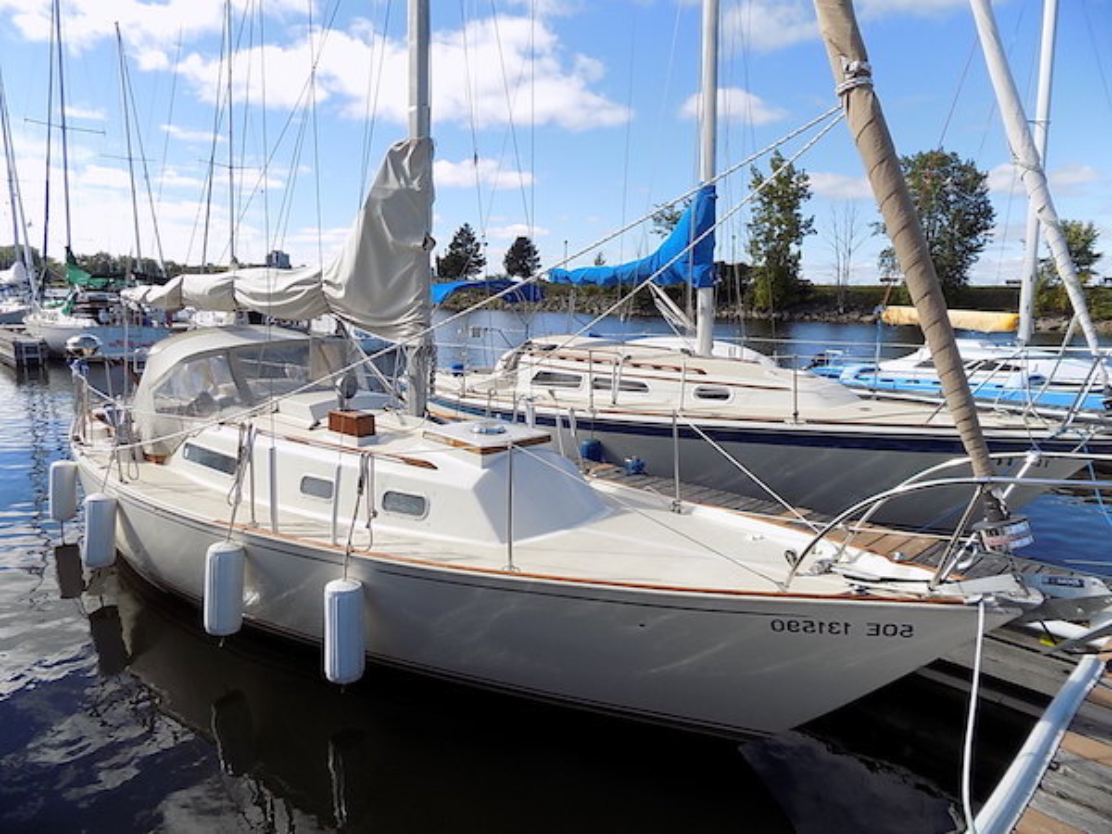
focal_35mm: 23
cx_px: 556
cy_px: 417
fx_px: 739
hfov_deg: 73.9
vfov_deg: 58.9
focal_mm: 4
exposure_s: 1/800
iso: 80
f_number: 3.1
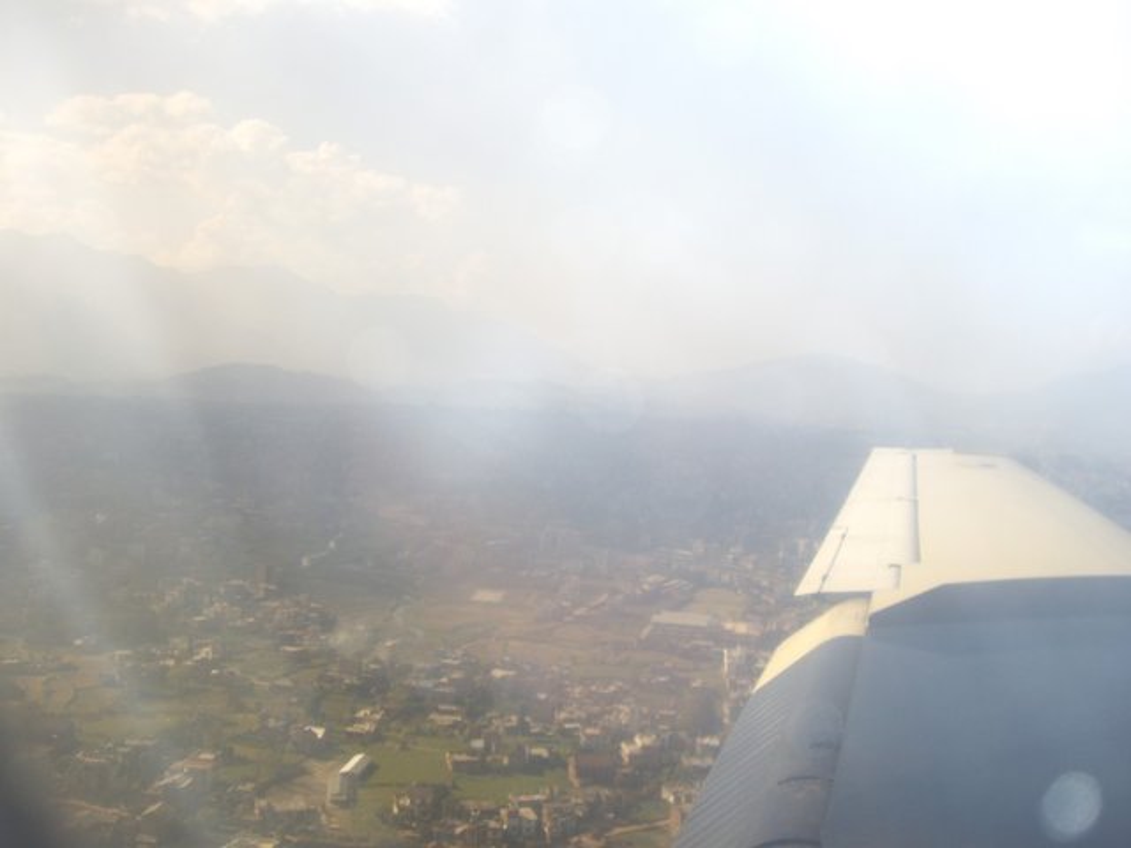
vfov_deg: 37.7
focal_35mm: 38
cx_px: 566
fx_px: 1242
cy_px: 424
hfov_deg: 49.0
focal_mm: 6.2
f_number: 2.7
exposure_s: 1/250
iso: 50
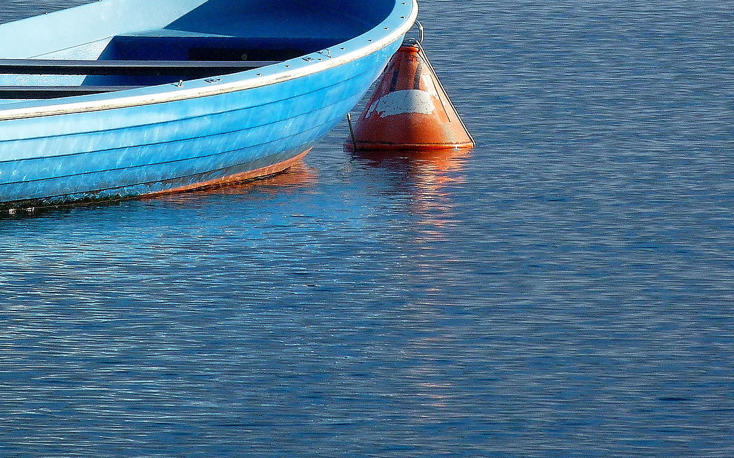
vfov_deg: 2.0
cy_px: -26
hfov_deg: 3.2
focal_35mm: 655
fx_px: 13101
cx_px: 305
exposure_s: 1/250
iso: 100
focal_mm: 51.1
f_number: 5
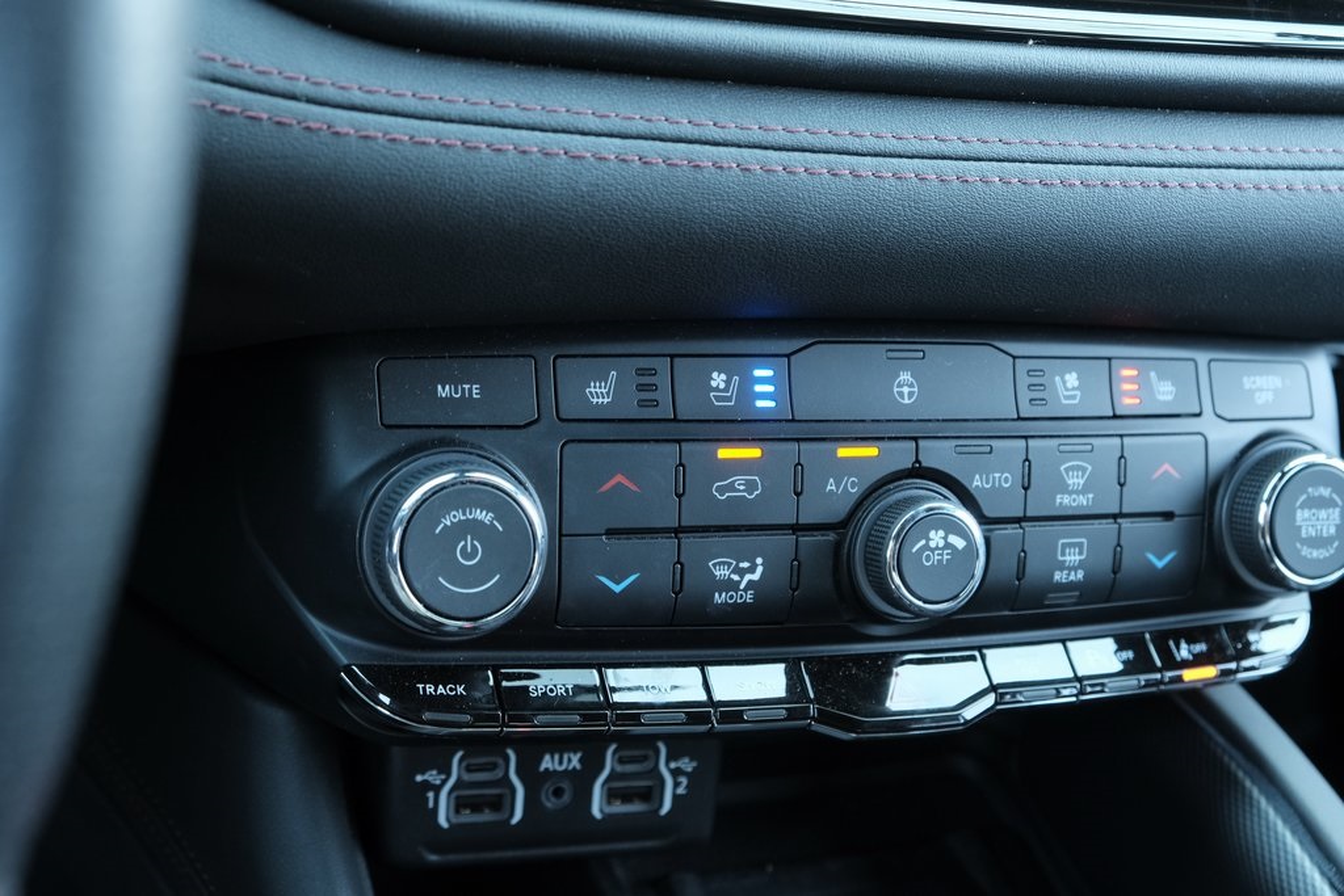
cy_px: 448
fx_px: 1829
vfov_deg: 27.5
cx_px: 672
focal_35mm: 49
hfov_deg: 40.3
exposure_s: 1/40
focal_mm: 32.9
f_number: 5
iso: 1600
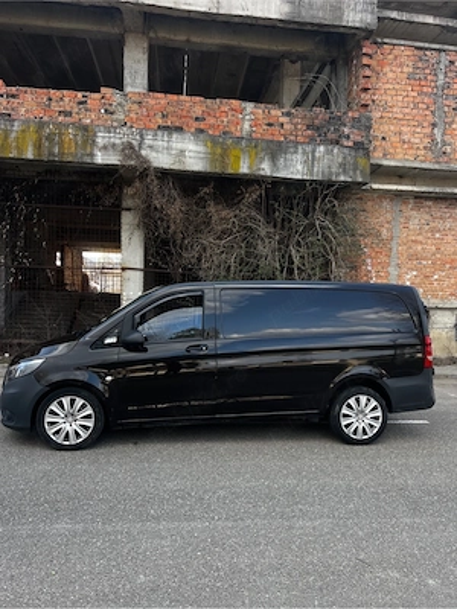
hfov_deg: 53.1
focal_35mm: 26
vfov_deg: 67.3
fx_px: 458
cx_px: 228
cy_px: 304
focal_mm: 5.7
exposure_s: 1/846
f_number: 1.5
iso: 50
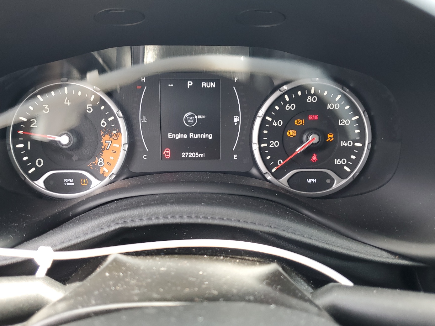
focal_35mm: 30
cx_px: 205
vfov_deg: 46.8
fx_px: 377
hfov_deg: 59.9
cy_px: 174
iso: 54
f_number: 1.5
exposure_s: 1/60.2
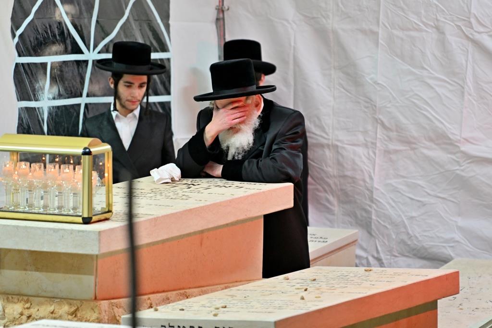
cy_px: 164
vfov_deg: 4.6
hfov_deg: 6.9
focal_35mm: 300
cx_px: 246
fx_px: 4098
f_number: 2.8
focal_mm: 200
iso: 500
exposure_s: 1/200
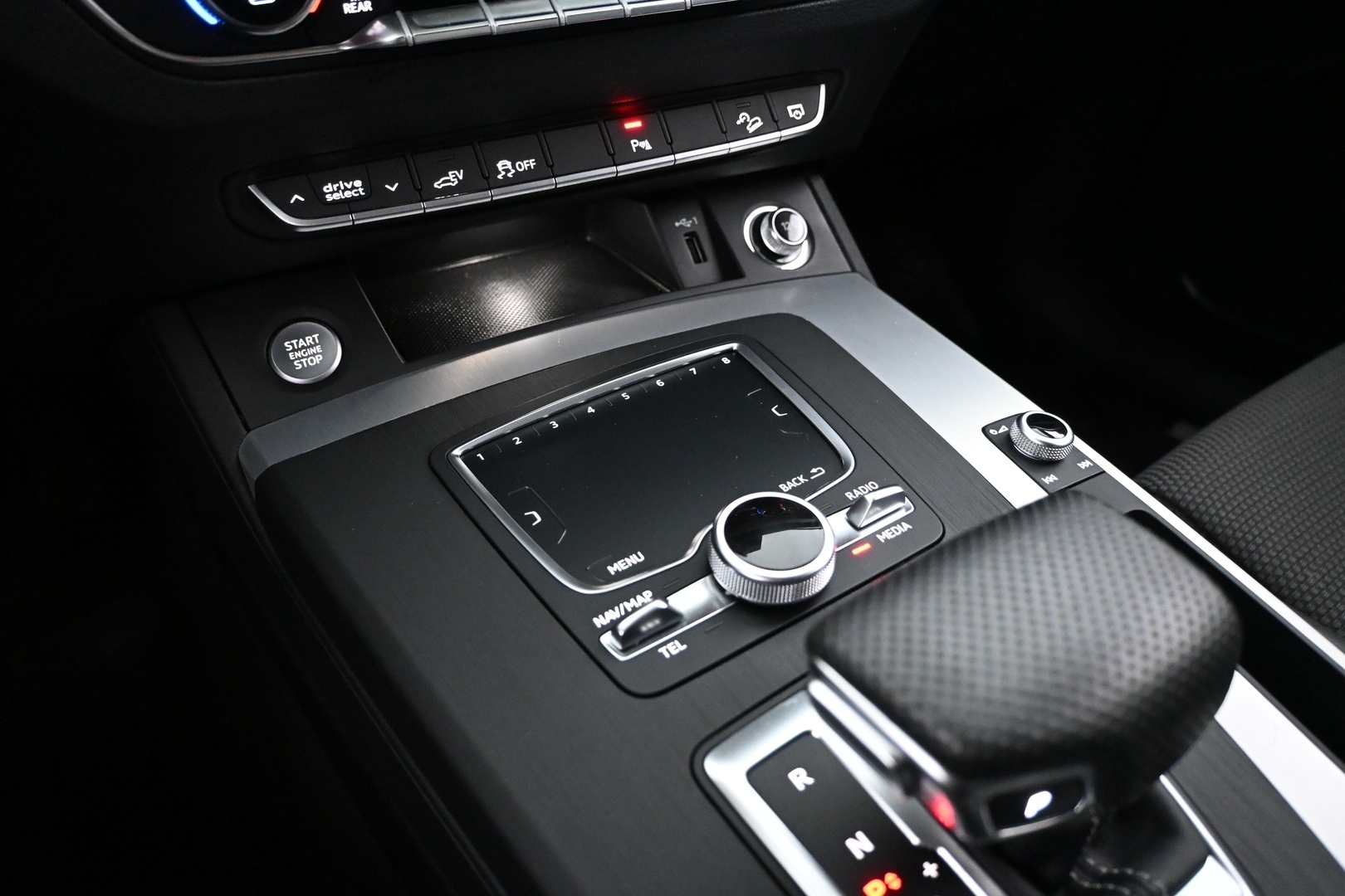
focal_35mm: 26
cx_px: 672
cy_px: 448
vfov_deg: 49.1
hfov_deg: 68.9
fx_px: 981
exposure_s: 1/30
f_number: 3.5
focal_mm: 17.5
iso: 6400
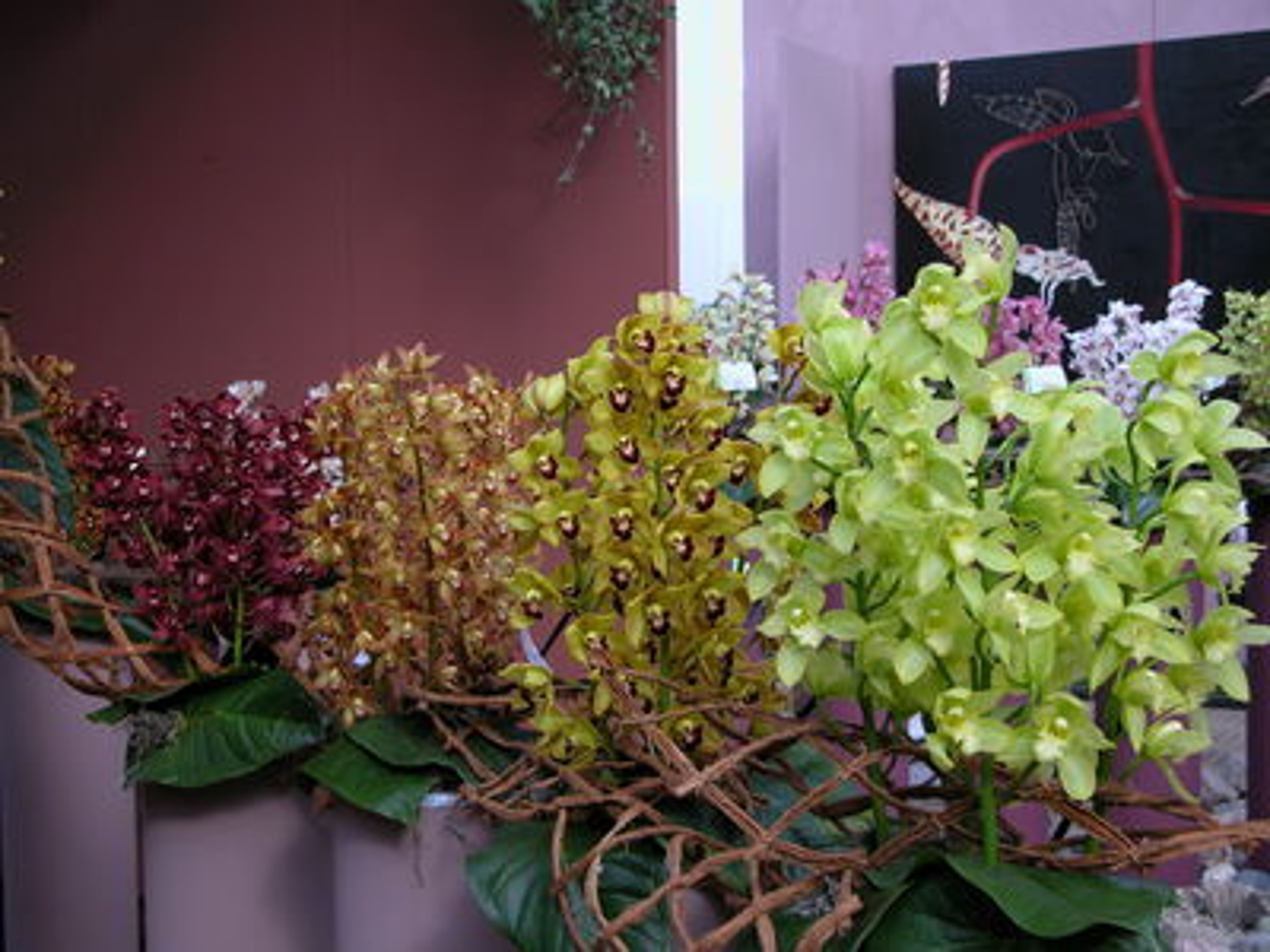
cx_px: 635
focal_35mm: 53
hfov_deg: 36.2
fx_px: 1944
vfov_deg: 27.5
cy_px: 476
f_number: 3.1
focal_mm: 13.7
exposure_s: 1/43.7
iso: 100
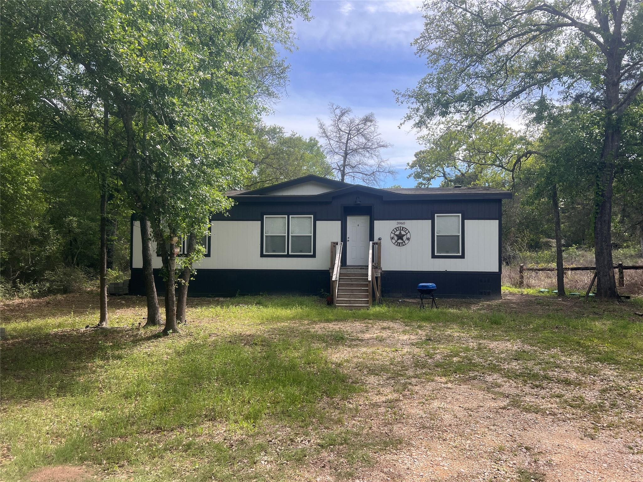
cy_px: 241
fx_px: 483
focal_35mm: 26
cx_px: 322
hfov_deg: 67.3
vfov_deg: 53.1
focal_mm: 5.7
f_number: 1.5
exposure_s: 1/2457
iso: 50
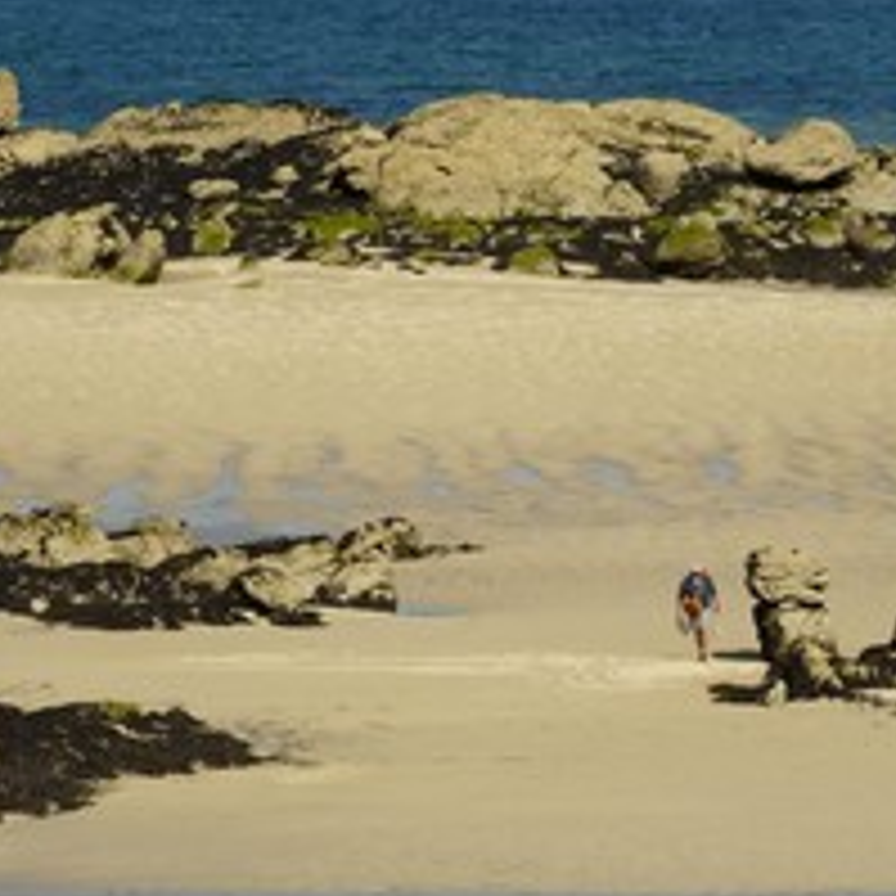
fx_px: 13442
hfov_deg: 3.8
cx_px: 552
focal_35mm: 459
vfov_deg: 3.8
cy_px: 549
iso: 100
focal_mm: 170
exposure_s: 1/400
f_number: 7.1
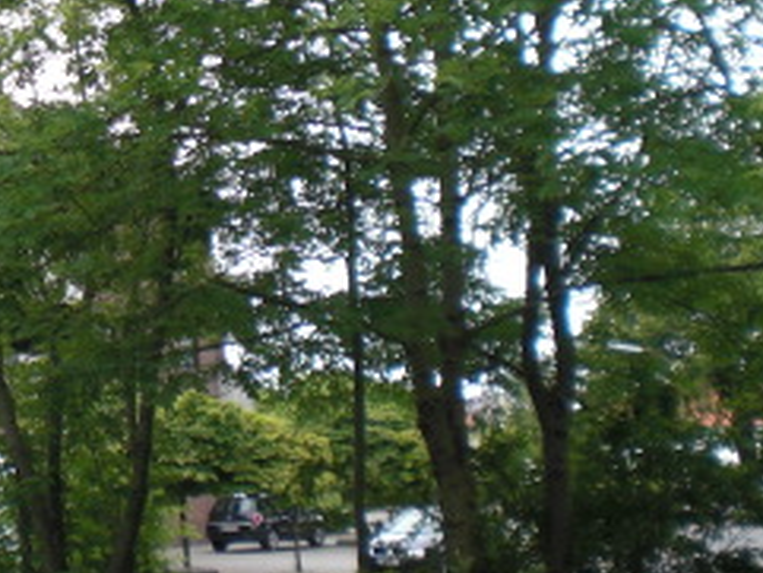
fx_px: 2227
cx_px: -70
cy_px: 155
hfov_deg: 18.7
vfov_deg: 14.6
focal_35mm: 101
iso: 64
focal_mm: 6.3
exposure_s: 1/100
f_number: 3.1
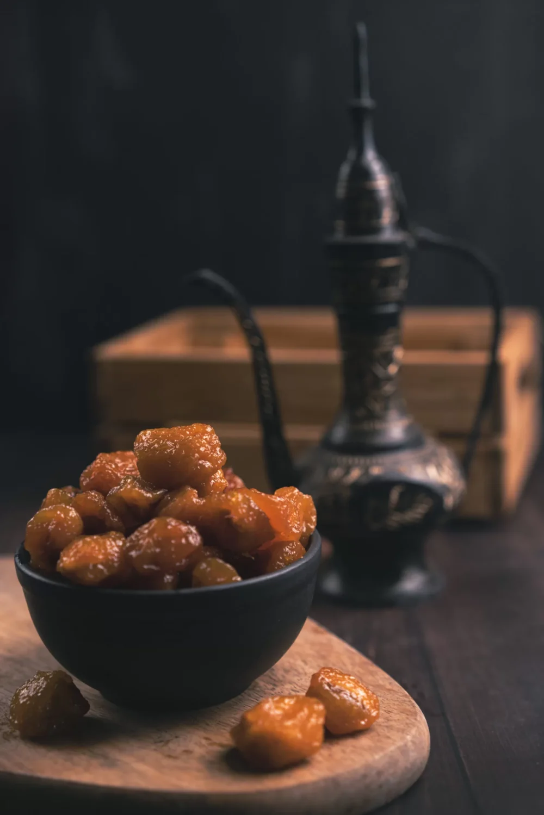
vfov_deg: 36.2
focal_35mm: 55
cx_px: 272
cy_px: 408
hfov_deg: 24.6
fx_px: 1246
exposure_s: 1/160
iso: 250
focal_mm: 55
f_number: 3.2
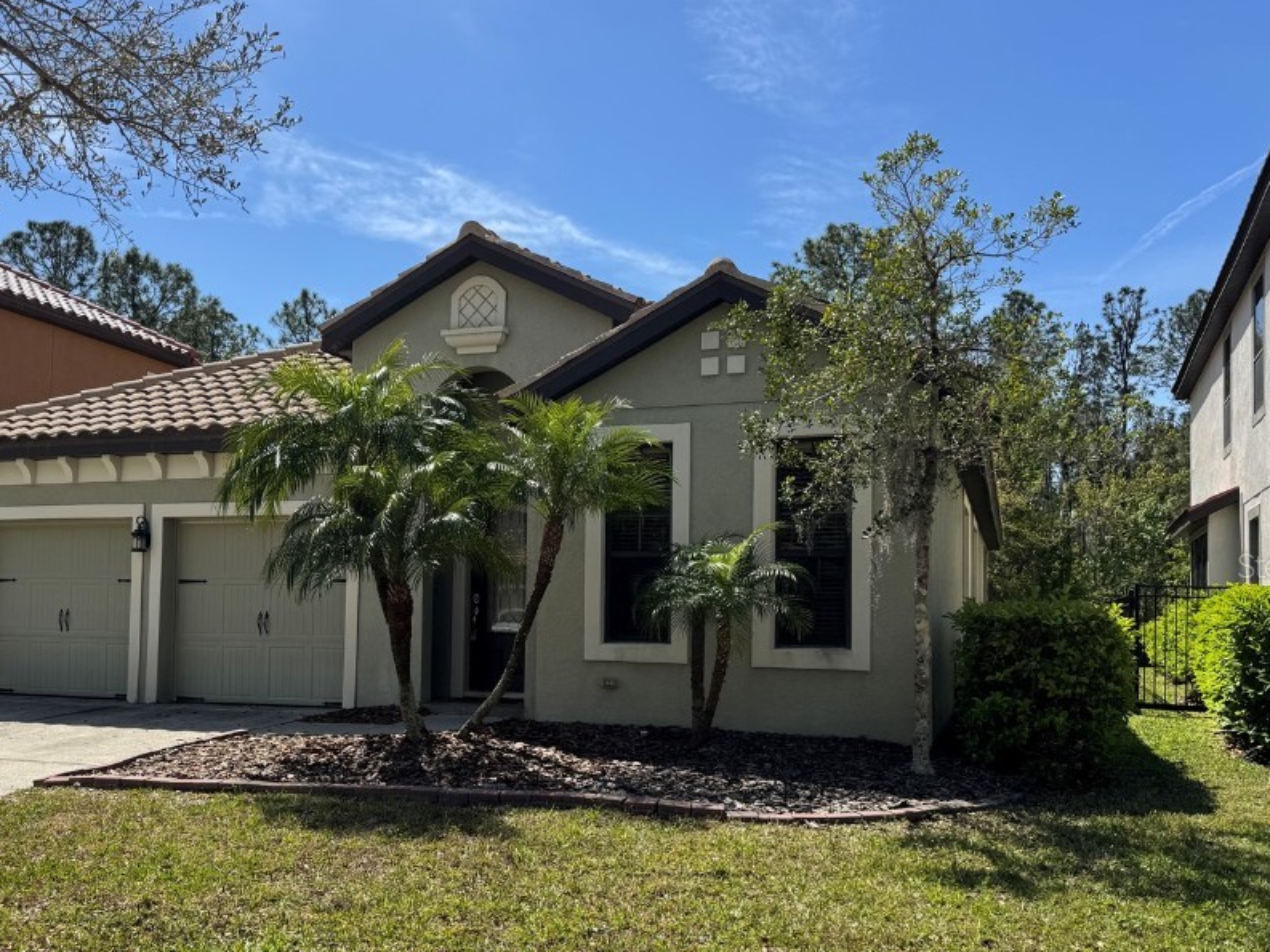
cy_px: 565
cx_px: 569
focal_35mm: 31
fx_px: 1138
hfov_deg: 58.2
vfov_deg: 45.2
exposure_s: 1/4608
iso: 80
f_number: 1.78
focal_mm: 6.76
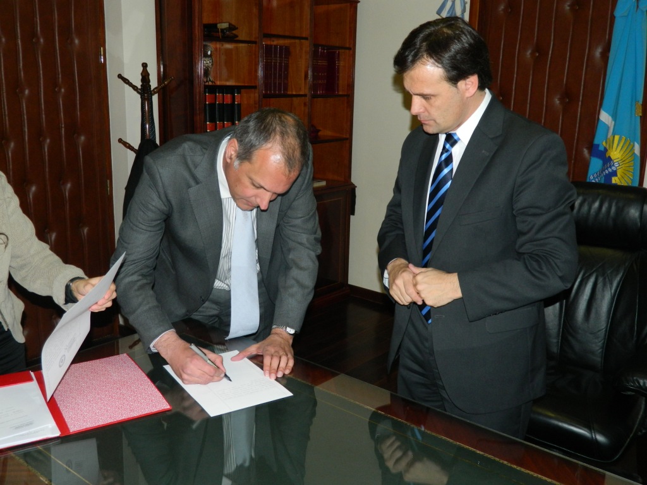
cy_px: 242
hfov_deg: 52.6
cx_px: 324
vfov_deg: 40.7
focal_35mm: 35
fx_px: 654
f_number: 3.3
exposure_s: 1/40
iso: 200
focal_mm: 6.2
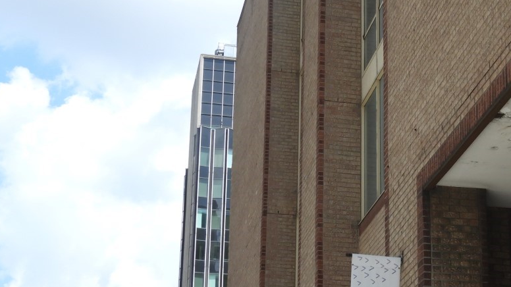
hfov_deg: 22.8
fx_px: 1233
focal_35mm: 91
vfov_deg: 13.3
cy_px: 194
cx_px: 470
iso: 100
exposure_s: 1/500
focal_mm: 8.1
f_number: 4
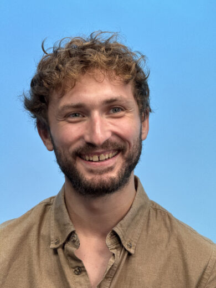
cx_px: 108
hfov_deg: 12.3
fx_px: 998
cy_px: 144
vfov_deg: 16.4
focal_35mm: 120
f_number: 2.8
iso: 125
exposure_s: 1/112
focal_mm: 15.66
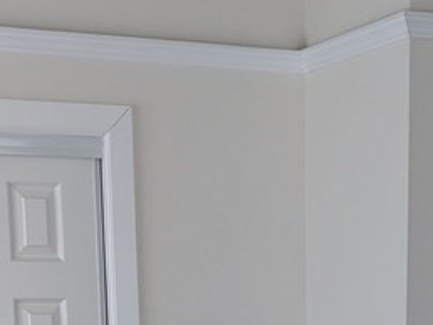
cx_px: 334
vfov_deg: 12.8
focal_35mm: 107
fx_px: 1340
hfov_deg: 18.2
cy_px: 546
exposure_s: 1/244
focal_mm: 4.44
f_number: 1.8
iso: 56
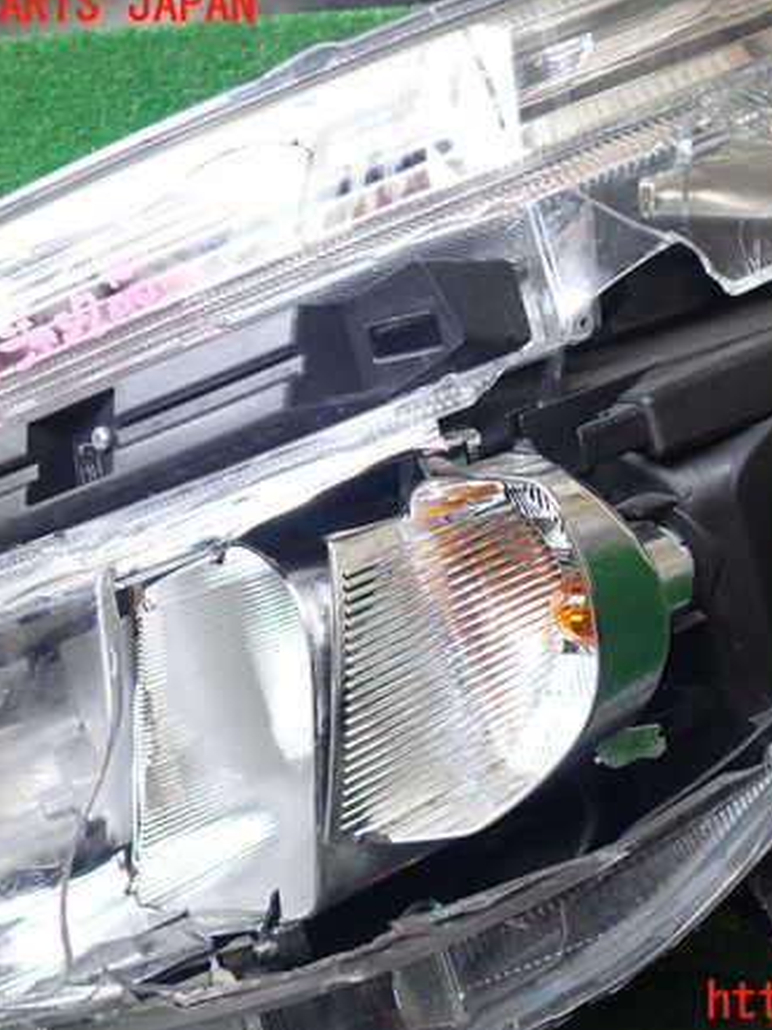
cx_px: 533
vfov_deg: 45.8
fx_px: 1220
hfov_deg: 34.7
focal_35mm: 41
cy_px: 504
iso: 100
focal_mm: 5.4
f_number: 2.3
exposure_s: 1/100
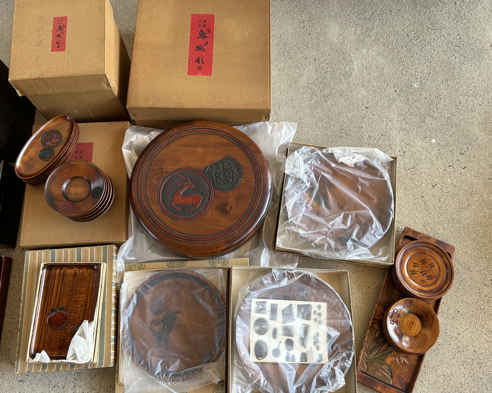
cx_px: 236
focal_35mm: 28
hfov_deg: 62.2
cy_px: 199
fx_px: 408
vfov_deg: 51.5
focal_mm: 5.7
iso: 50
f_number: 1.5
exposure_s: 1/121
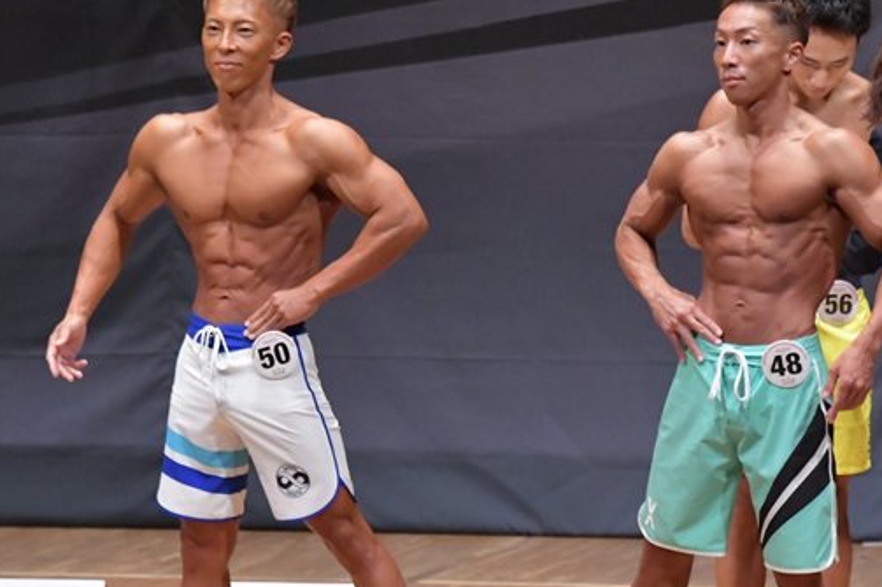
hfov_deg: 4.7
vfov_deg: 3.1
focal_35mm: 439
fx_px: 10751
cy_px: 329
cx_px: 429
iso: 8000
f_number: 5.6
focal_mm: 190
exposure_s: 1/400
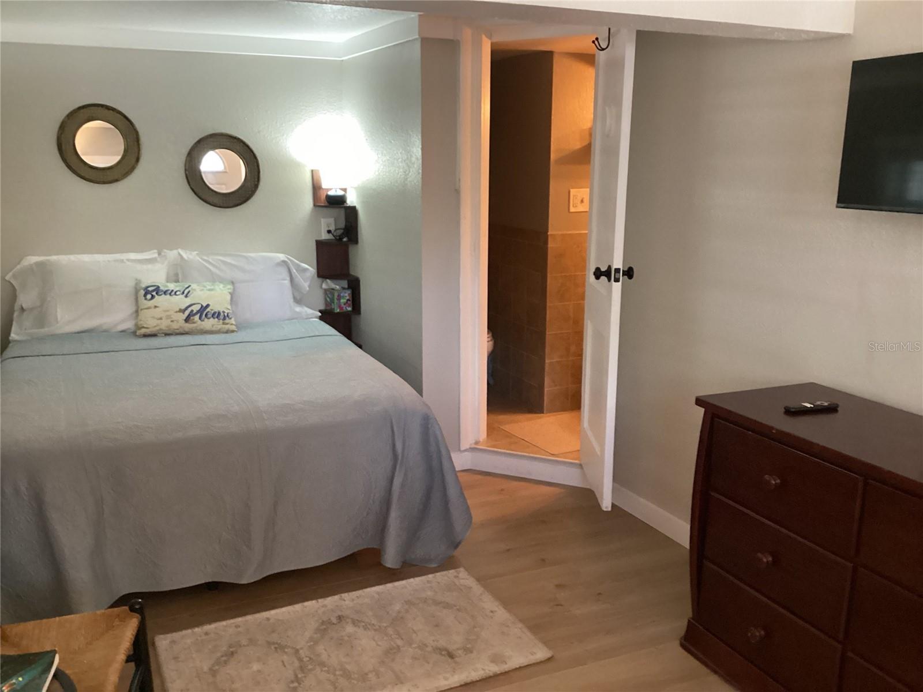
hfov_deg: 58.4
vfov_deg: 45.4
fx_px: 827
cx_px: 462
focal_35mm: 31
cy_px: 346
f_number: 2.4
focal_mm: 3.3
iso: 400
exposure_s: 1/33
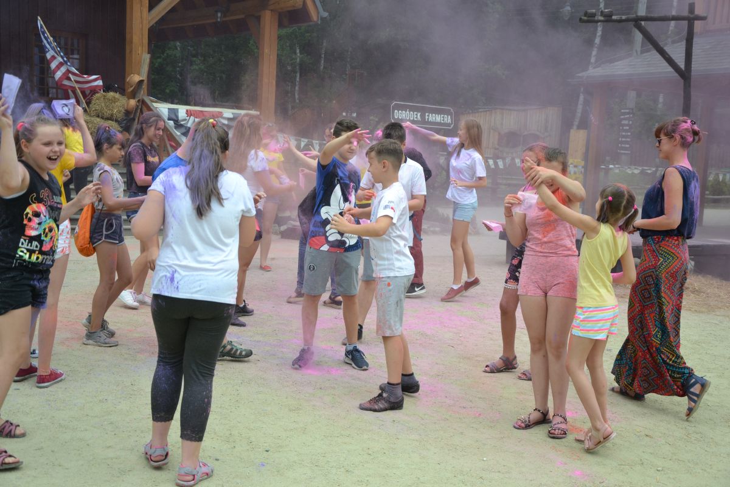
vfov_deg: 29.9
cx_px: 365
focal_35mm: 45
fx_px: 912
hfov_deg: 43.6
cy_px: 244
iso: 400
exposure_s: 1/1000
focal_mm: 30
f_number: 4.5
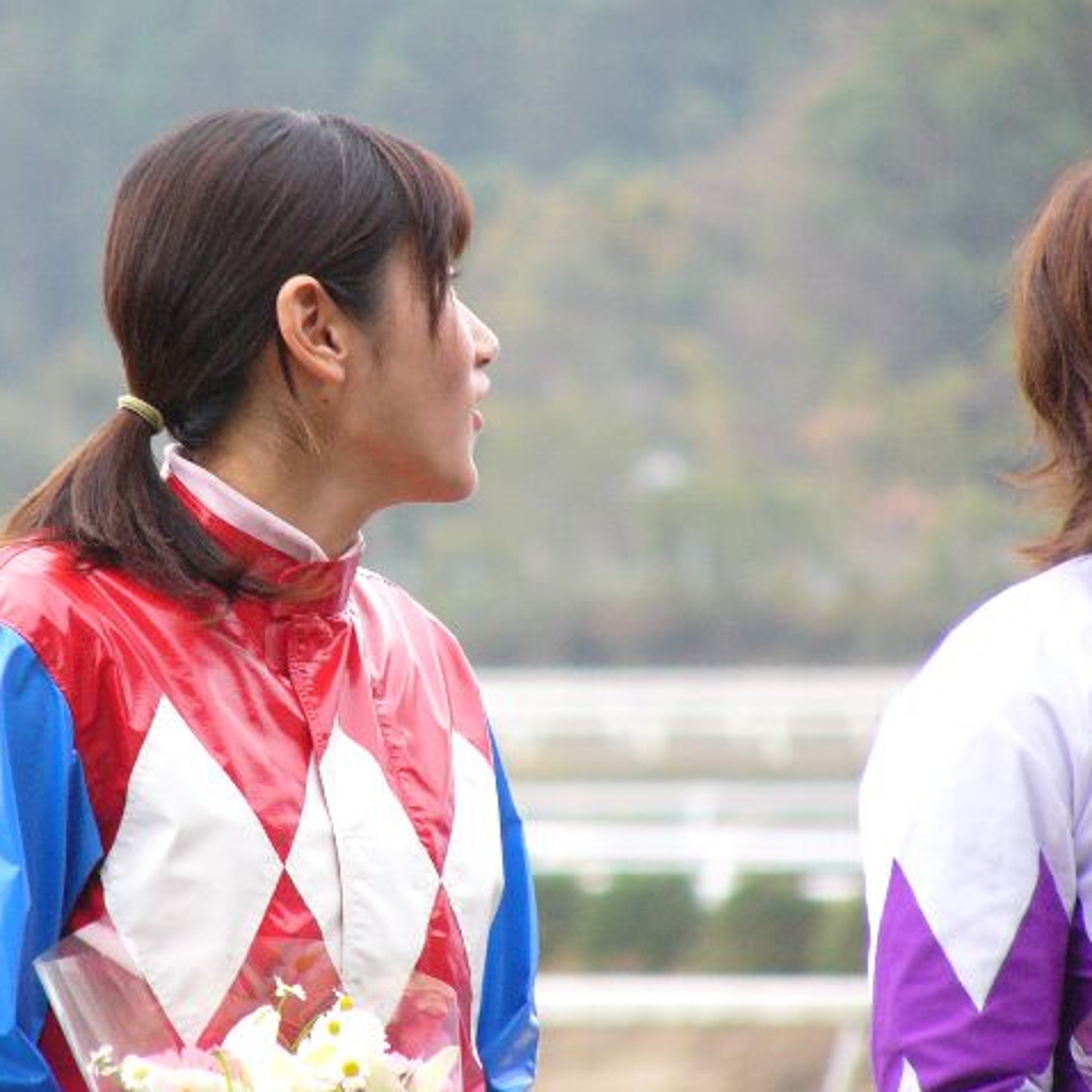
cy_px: 546
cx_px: 372
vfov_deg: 3.9
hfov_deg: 3.9
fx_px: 15882
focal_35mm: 445
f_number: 4
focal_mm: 62.5
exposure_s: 1/125
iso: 100
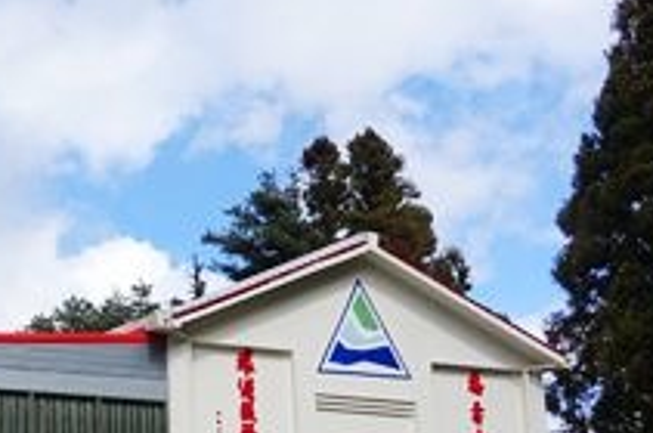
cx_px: -77
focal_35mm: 74
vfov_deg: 18.3
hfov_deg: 25.3
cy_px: 289
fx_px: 1340
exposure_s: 1/640
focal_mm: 8.8
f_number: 5.6
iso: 125
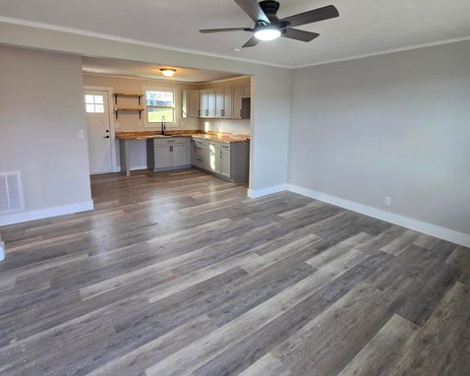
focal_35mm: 17
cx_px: 235
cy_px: 154
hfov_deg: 89.7
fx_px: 236
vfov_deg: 76.2
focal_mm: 2.2
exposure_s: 1/60
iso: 160
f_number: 2.2
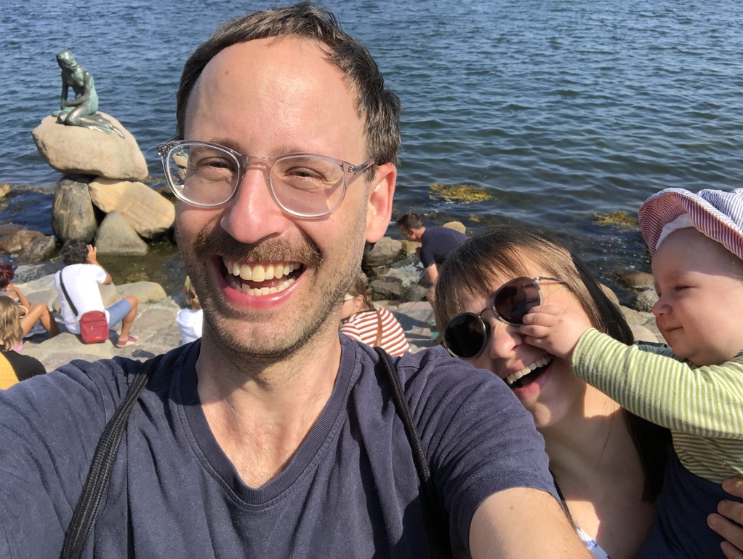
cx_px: 372
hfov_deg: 56.8
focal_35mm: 32
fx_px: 687
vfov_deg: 44.2
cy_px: 280
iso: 20
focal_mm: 2.87
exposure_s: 1/1131
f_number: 2.2
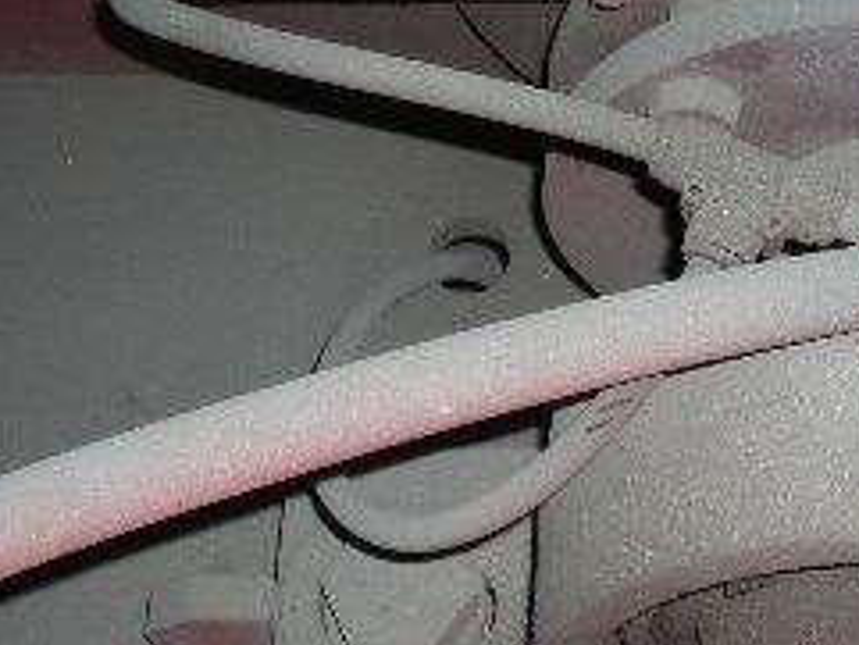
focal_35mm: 93
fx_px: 2309
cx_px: 624
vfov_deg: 15.7
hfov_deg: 20.9
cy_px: 592
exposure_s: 1/30
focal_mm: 5.8
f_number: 2.8
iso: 100
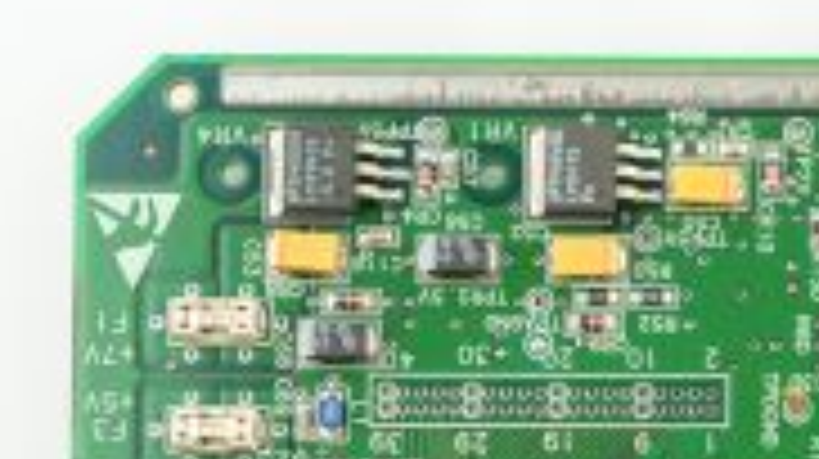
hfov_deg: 12.2
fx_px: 3754
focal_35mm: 173
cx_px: 904
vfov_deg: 6.9
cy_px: 619
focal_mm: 50
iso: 1600
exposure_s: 1/125
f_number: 11
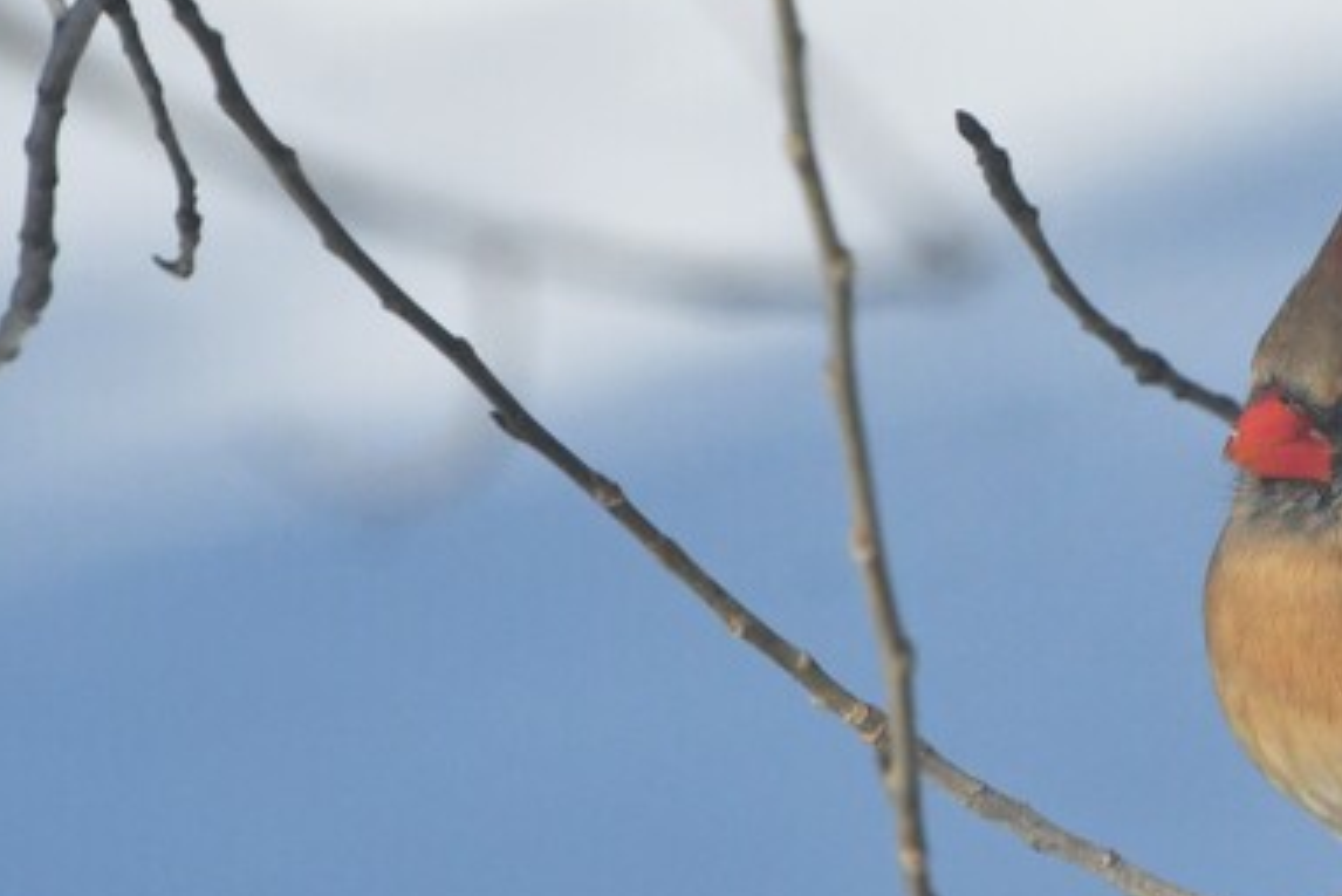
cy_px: 508
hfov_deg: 3.4
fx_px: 22786
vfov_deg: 2.3
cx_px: 1175
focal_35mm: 611
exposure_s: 1/5000
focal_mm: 195
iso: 800
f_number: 8
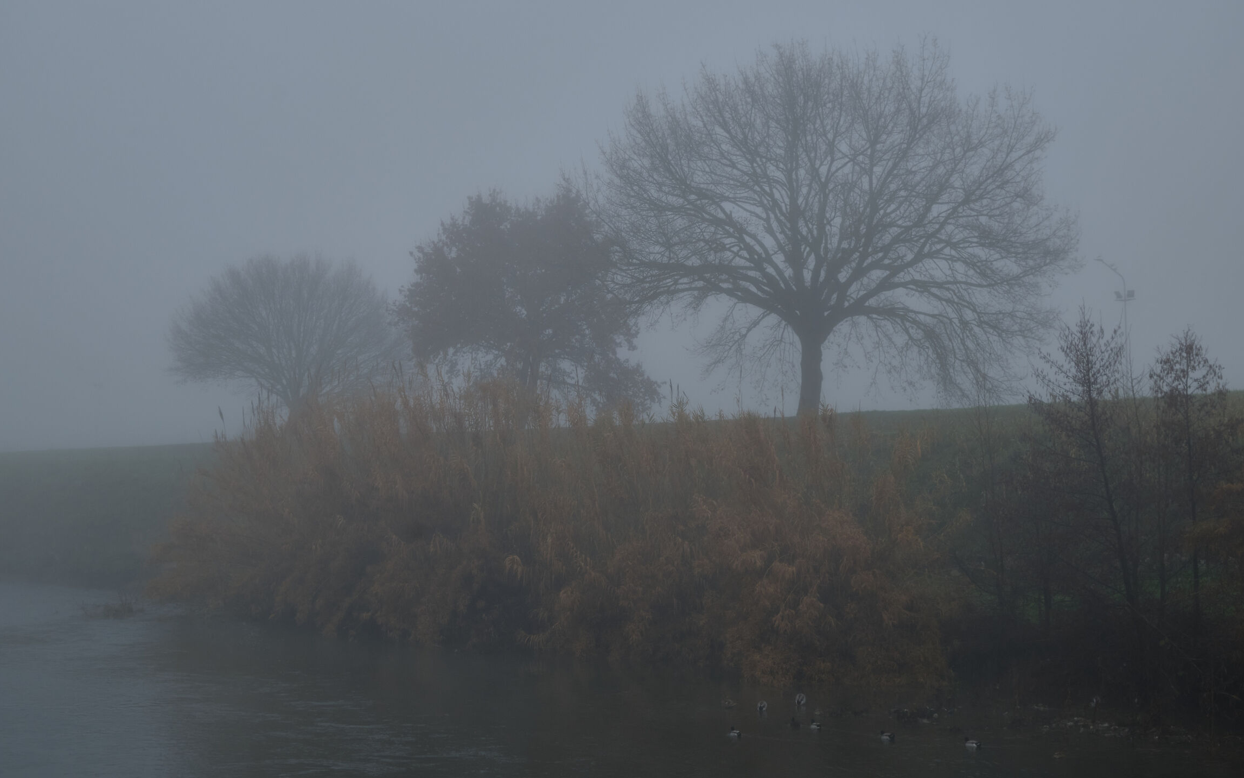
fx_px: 1627
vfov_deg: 26.9
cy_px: 347
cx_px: 598
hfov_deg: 41.8
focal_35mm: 48
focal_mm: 30.2
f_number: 14
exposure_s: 1/58
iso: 200
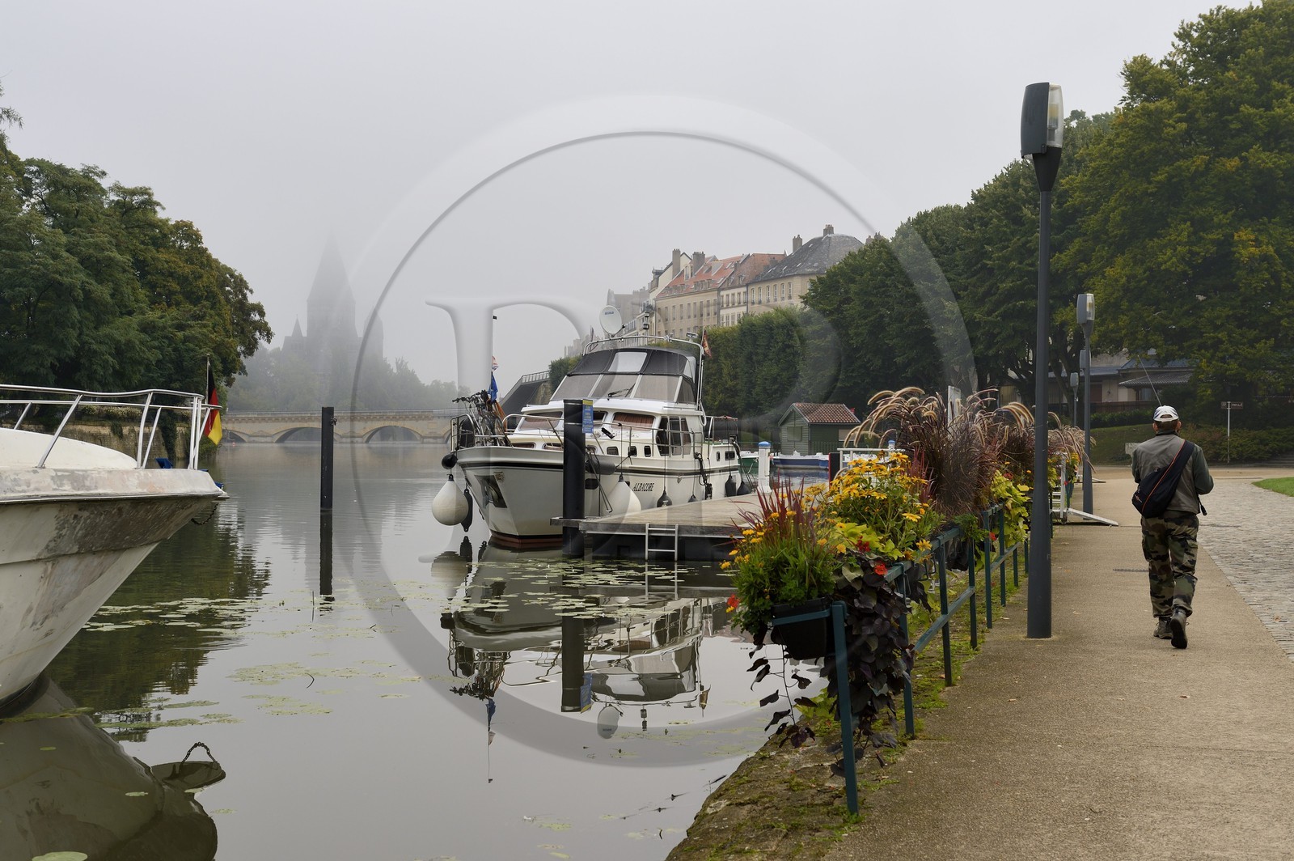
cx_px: 647
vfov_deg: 28.0
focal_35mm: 48
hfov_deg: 41.1
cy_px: 430
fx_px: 1724
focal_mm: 48
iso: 200
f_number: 9
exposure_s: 1/160
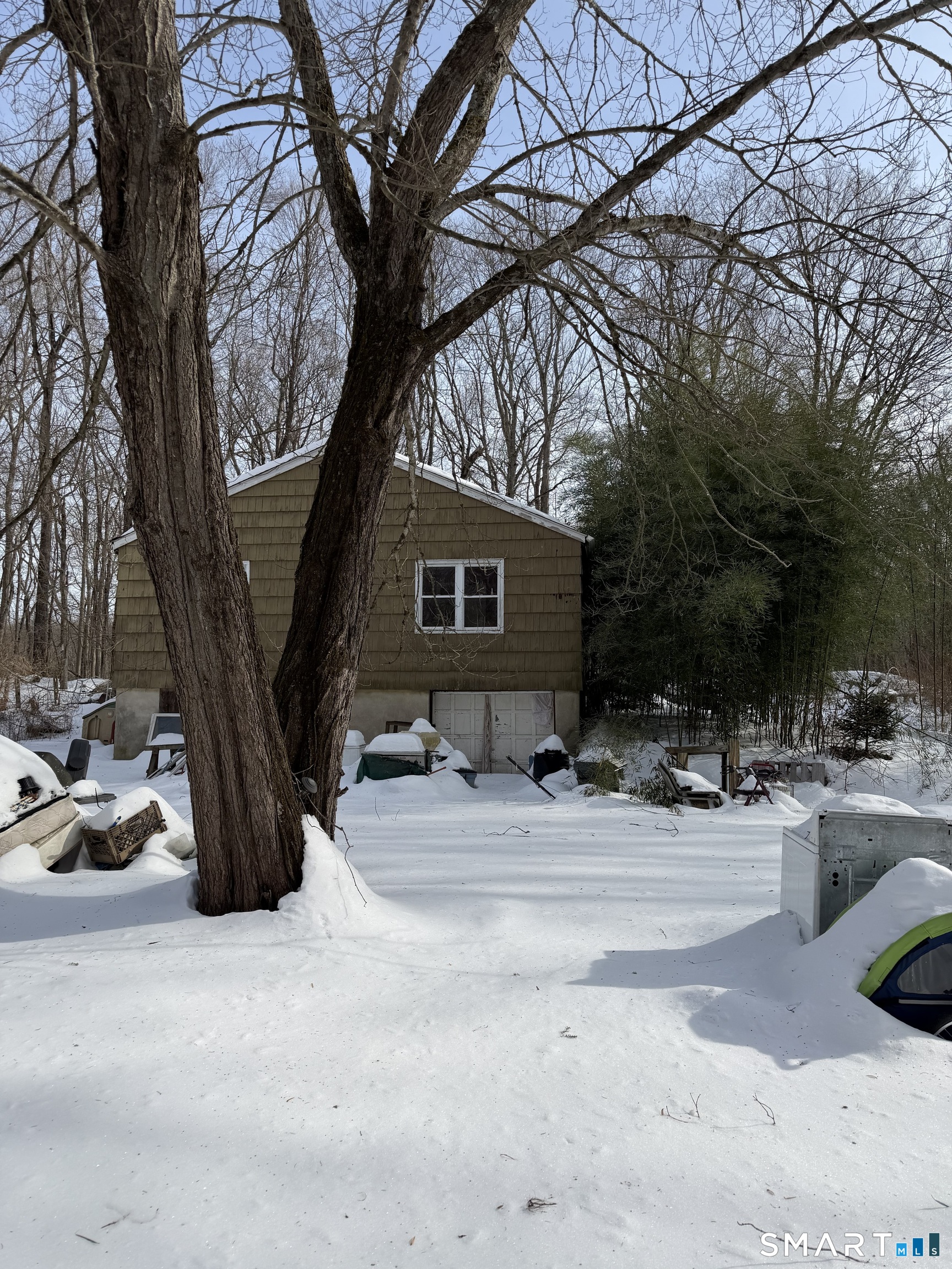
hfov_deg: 56.8
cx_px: 476
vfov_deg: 71.6
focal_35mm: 24
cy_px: 634
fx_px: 880
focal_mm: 6.76
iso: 80
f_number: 1.78
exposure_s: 1/5319
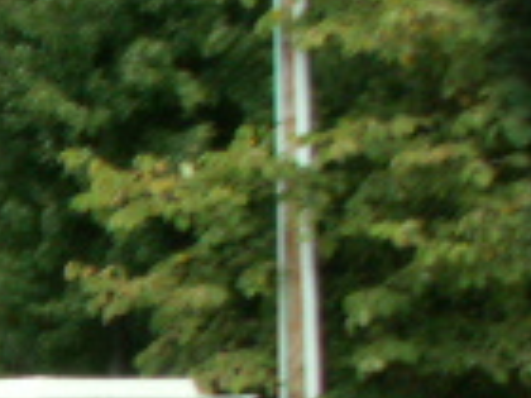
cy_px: 546
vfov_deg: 8.4
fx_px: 2669
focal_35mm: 174
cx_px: -668
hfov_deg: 10.1
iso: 50
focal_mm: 6.25
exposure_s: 1/50
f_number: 7.1
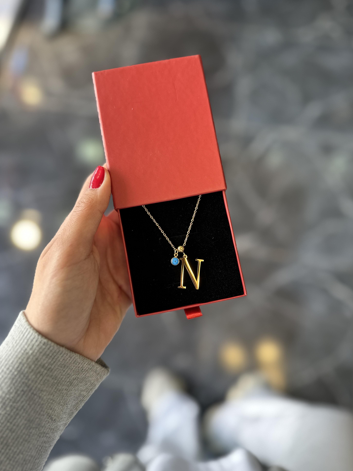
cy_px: 227
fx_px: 340
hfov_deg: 54.9
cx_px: 182
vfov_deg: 69.4
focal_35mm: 25
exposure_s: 1/100
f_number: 1.78
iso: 160
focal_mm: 6.86
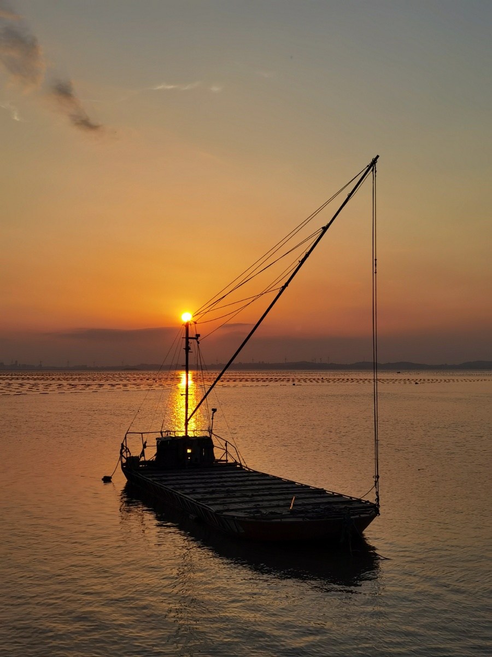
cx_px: 246
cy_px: 328
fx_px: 815
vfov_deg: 43.9
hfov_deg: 33.6
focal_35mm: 43
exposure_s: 1/6329
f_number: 1.9
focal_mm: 6.71
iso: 50
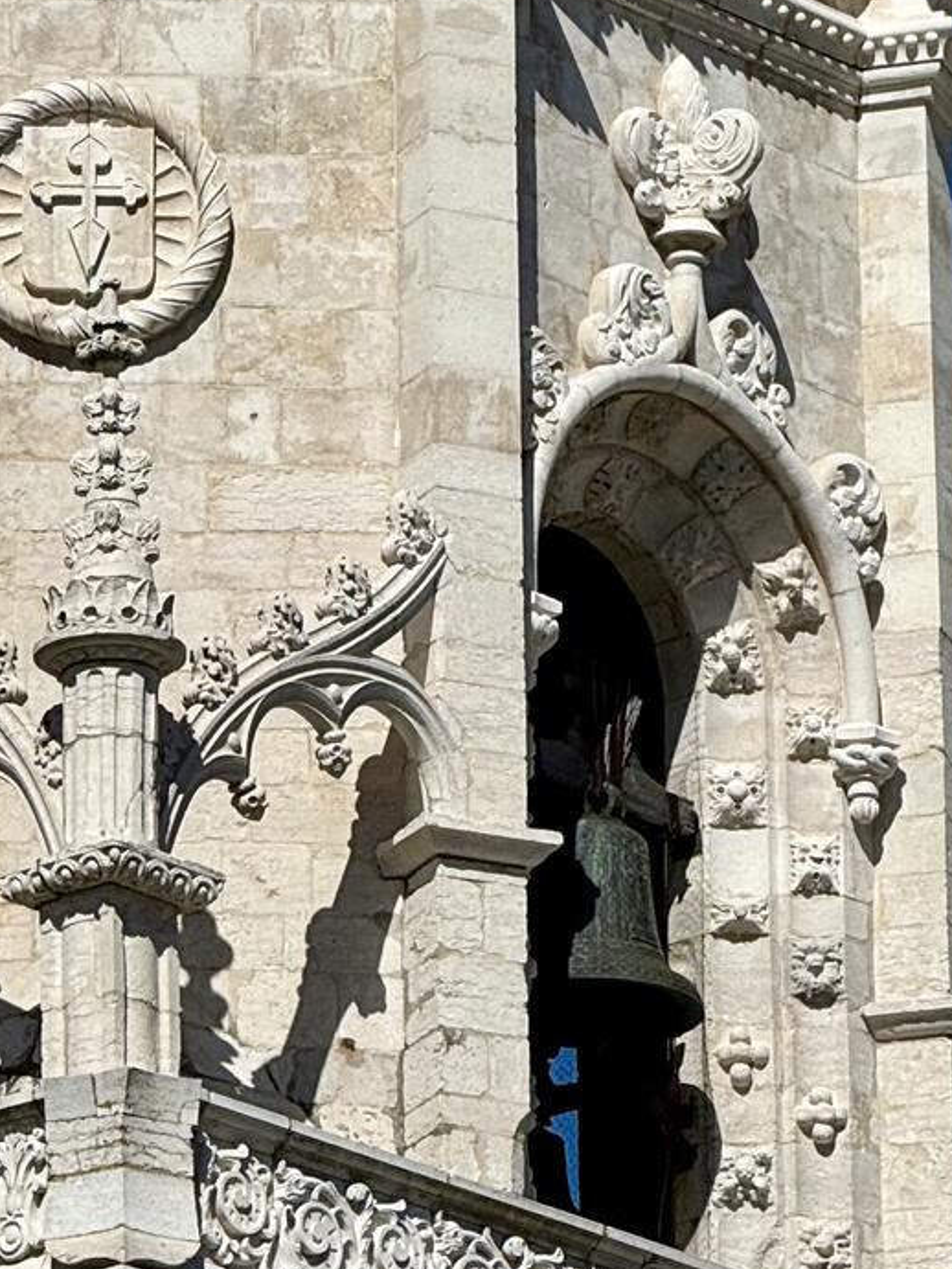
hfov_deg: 4.2
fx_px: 13046
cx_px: 24
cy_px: -204
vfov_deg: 5.5
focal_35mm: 356
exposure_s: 1/3344
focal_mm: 15.66
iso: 40
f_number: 2.8
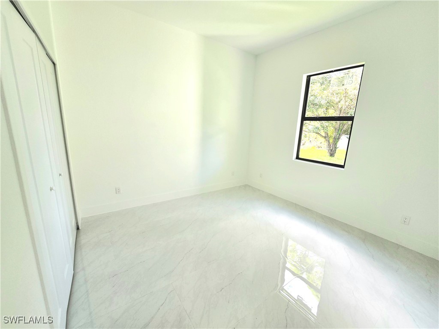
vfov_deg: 89.9
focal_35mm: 13
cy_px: 164
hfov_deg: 106.2
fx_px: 165
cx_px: 220
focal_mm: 2.2
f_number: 2.2
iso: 80
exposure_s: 1/120
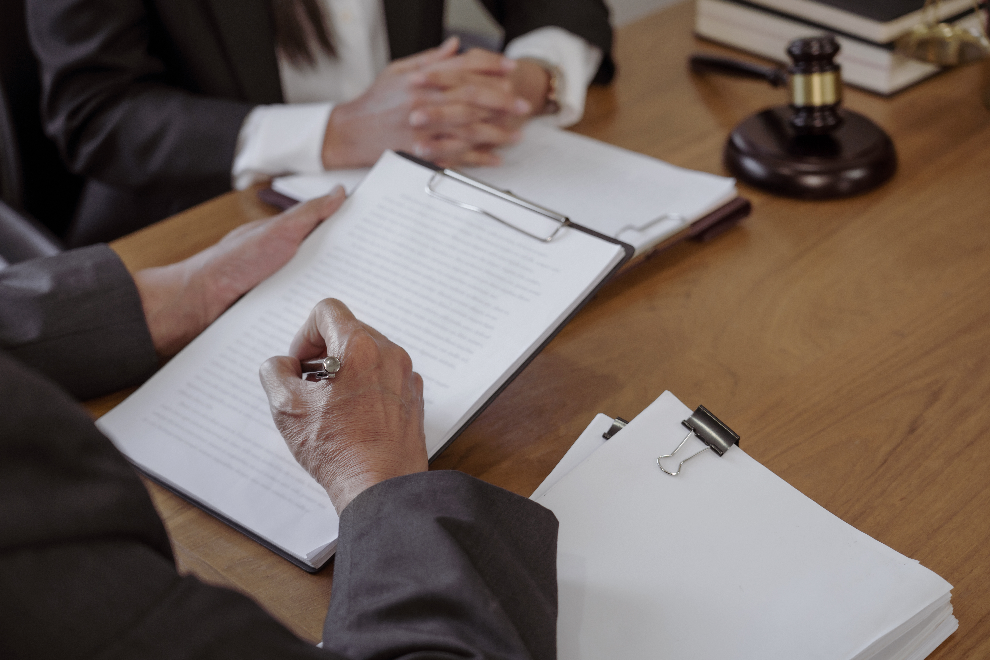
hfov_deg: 30.5
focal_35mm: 66
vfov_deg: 20.6
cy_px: 325
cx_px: 490
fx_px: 1815
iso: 500
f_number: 4
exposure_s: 1/160
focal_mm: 65
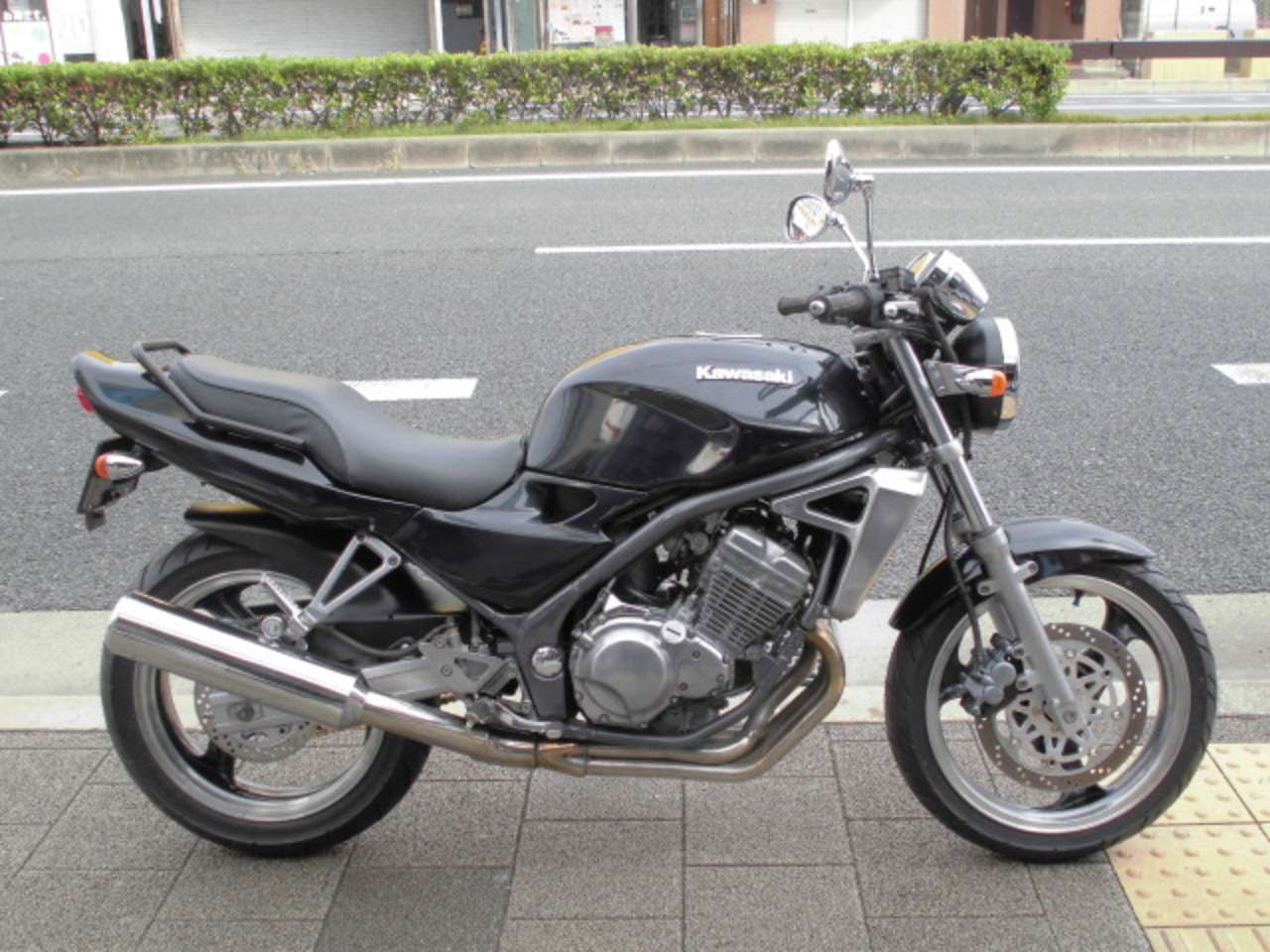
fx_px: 1394
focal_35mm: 38
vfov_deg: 37.7
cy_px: 476
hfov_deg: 49.0
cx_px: 635
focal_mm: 6.9
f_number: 4.2
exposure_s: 1/100
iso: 100
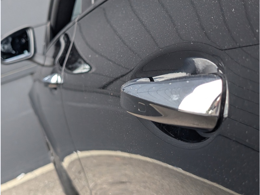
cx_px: 130
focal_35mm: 49
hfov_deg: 38.9
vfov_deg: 29.7
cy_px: 98
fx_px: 368
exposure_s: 1/421
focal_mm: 6.9
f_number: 1.68
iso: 87
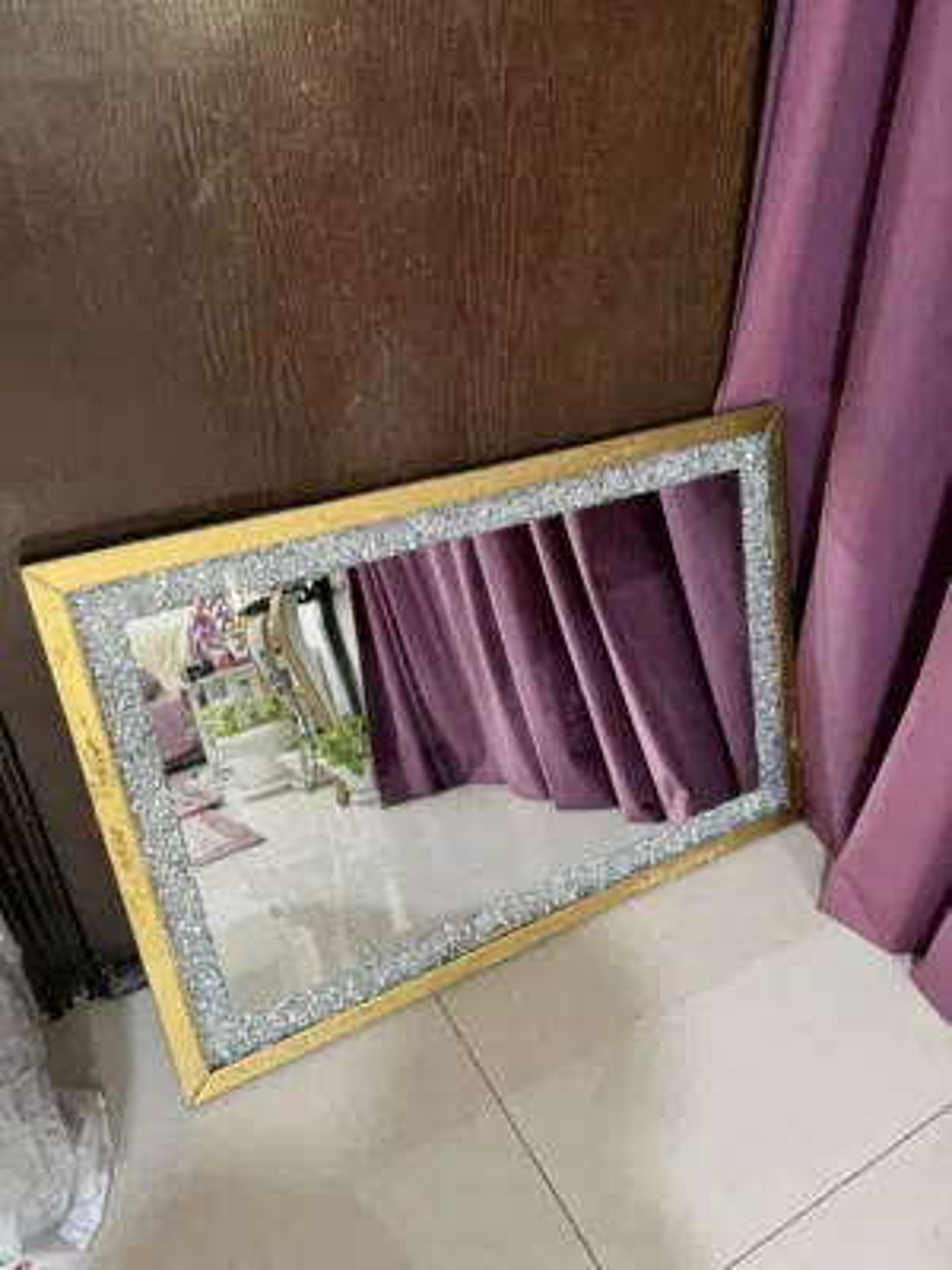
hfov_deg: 56.8
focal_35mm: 24
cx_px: 476
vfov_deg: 71.6
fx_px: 880
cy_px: 635
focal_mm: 6.76
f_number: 1.78
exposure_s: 1/47
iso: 320
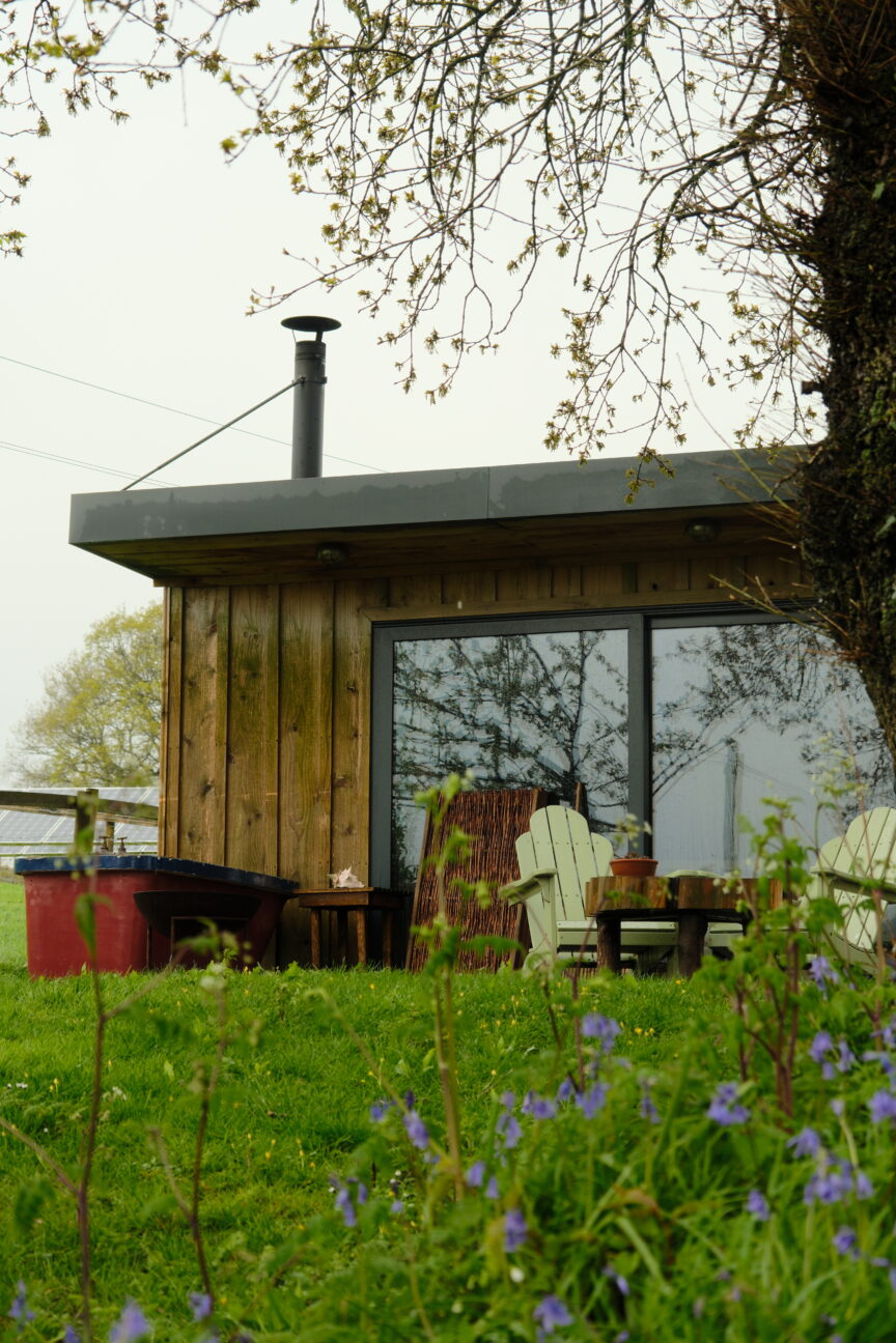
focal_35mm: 70
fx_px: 2613
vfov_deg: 28.8
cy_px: 672
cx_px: 448
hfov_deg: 19.5
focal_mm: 46.6
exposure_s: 1/500
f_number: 4.5
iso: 500
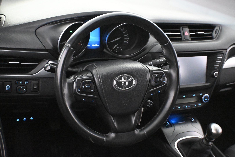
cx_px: 118
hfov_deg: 43.0
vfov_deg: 29.4
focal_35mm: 46
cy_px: 78
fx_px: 299
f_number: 4.8
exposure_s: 1/60
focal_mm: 30.5
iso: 12800
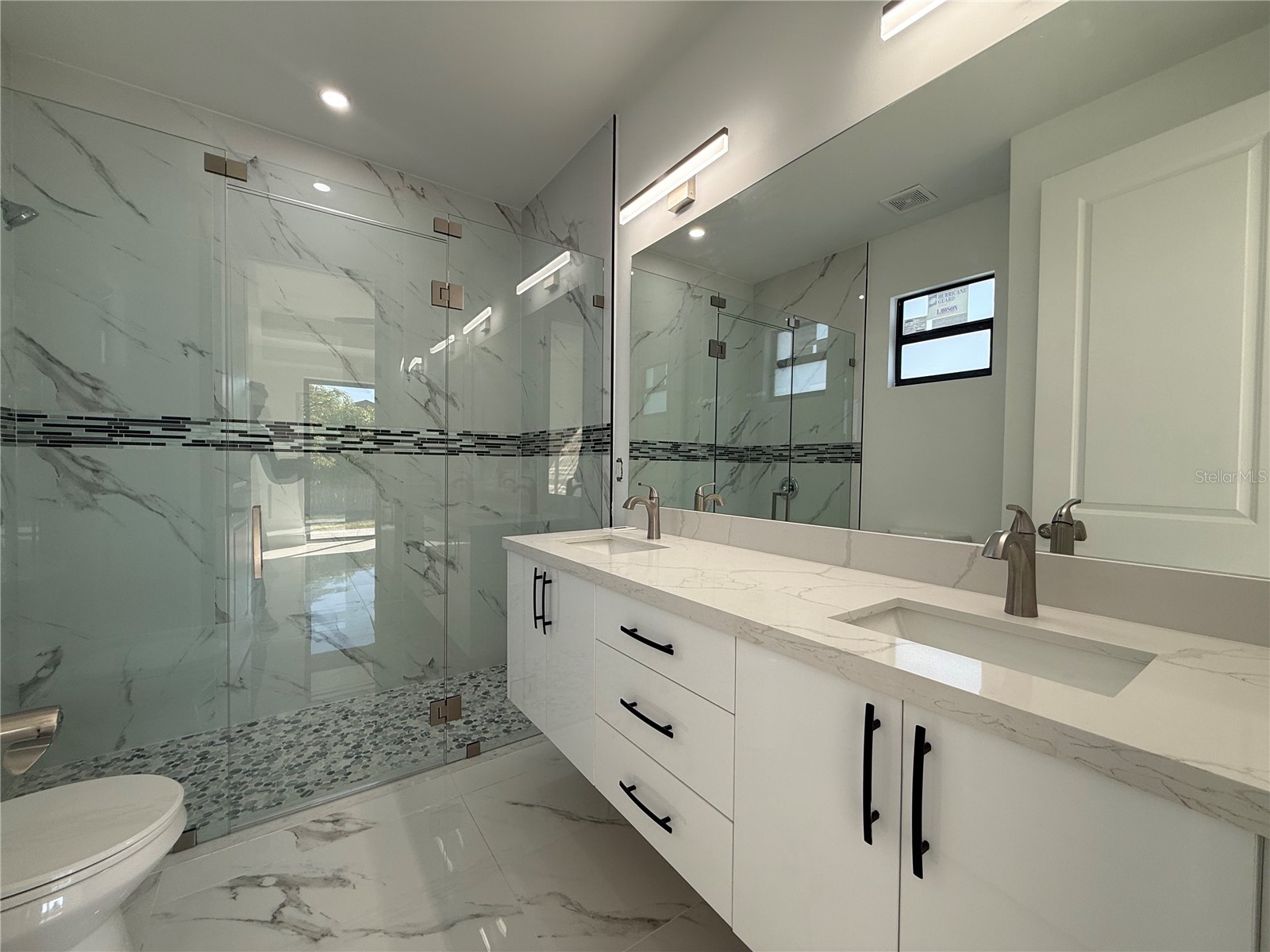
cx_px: 635
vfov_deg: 85.7
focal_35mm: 14
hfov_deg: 102.1
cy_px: 476
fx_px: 514
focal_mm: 2.22
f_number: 2.2
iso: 64
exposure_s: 1/120
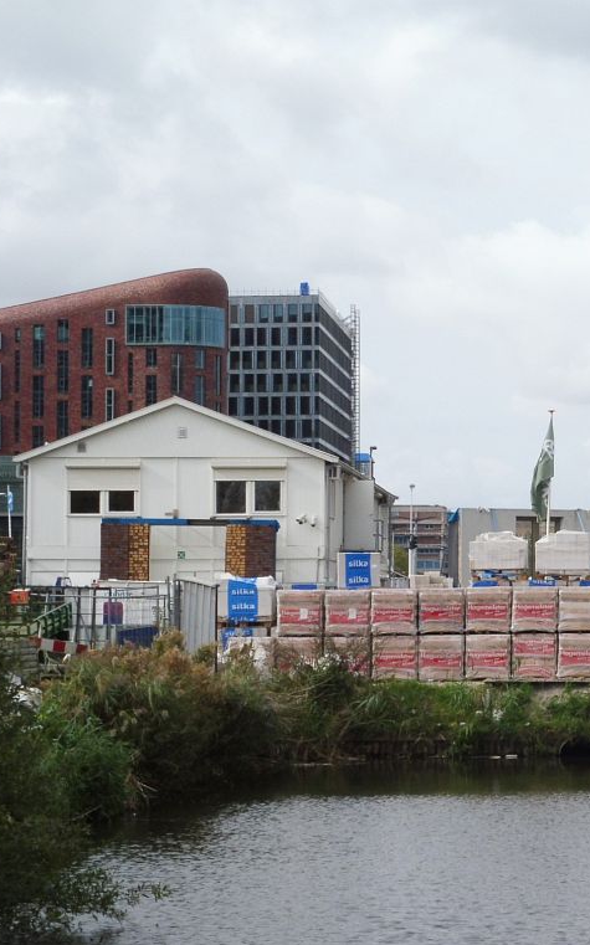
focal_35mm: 121
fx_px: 3116
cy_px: 472
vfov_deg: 17.2
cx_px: 617
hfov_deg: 10.7
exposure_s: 1/320
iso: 100
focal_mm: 15.1
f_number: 7.1
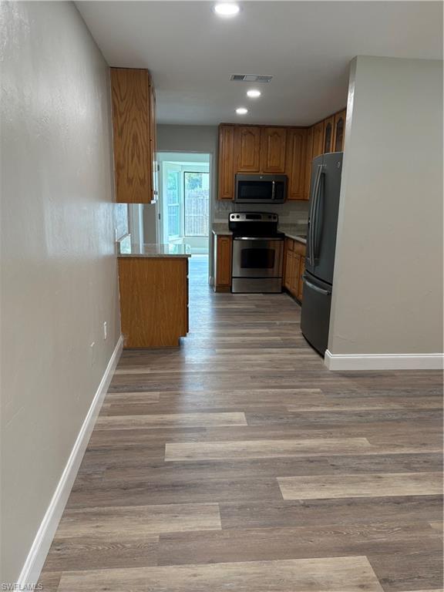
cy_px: 296
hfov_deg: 53.1
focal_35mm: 26
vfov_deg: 67.3
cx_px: 222
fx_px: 445
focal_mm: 5.96
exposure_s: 1/60
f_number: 1.6
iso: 100
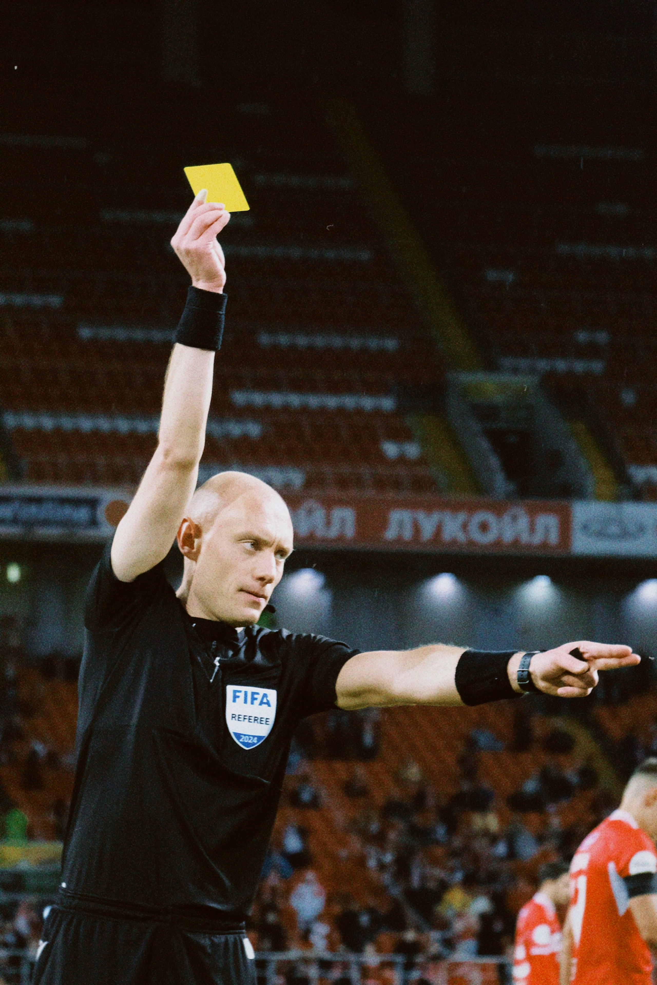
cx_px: 328
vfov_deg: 13.5
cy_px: 492
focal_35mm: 152
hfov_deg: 9.0
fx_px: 4161
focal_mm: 101.2
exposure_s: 1/320
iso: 2500
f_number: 5.4
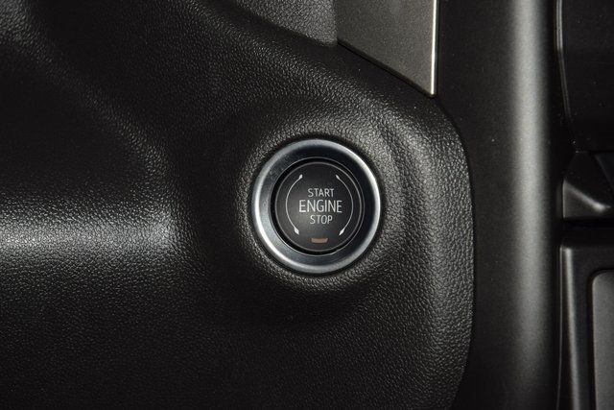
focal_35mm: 105
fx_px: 1791
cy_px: 205
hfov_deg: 19.5
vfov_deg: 13.0
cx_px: 307
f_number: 8
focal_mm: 70
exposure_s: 1/125
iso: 100
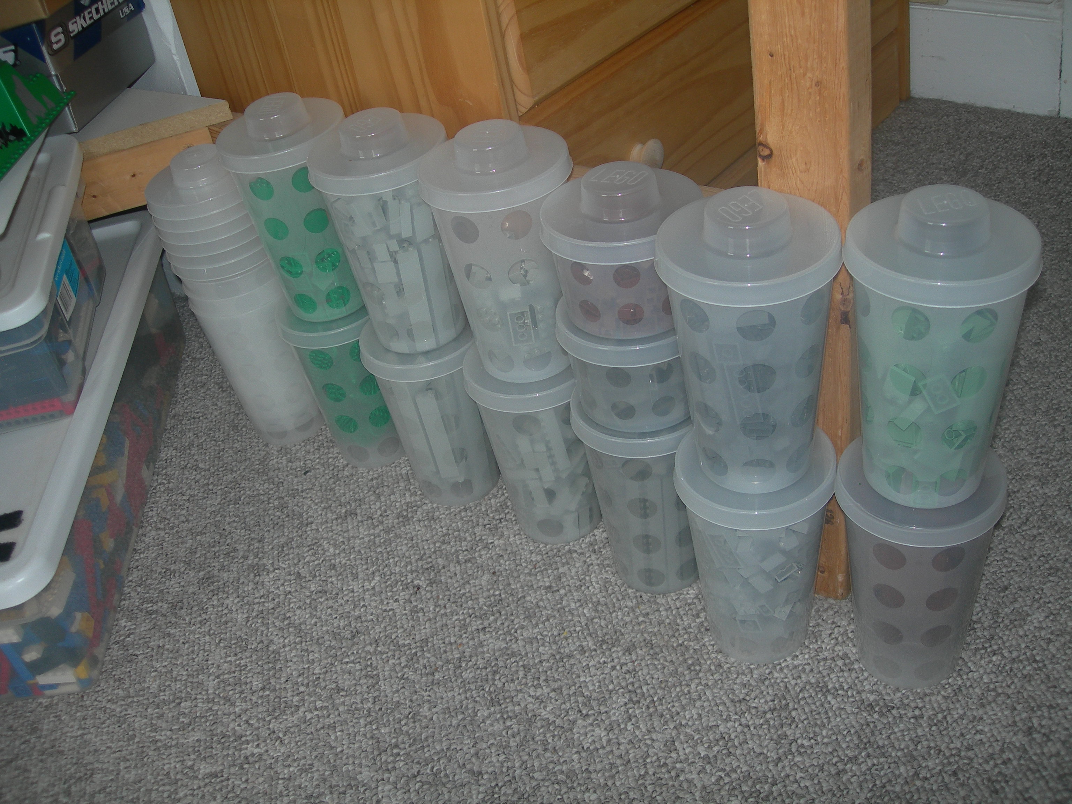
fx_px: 1177
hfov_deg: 49.0
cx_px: 536
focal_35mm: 38
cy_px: 402
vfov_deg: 37.7
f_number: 2.8
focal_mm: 7.8
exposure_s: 1/60.1
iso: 50
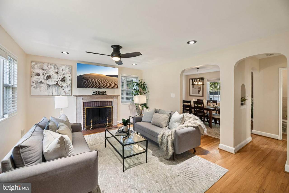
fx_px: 112
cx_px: 144
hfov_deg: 104.3
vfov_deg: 81.2
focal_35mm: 14
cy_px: 96
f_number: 8
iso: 400
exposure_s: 1/10
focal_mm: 14
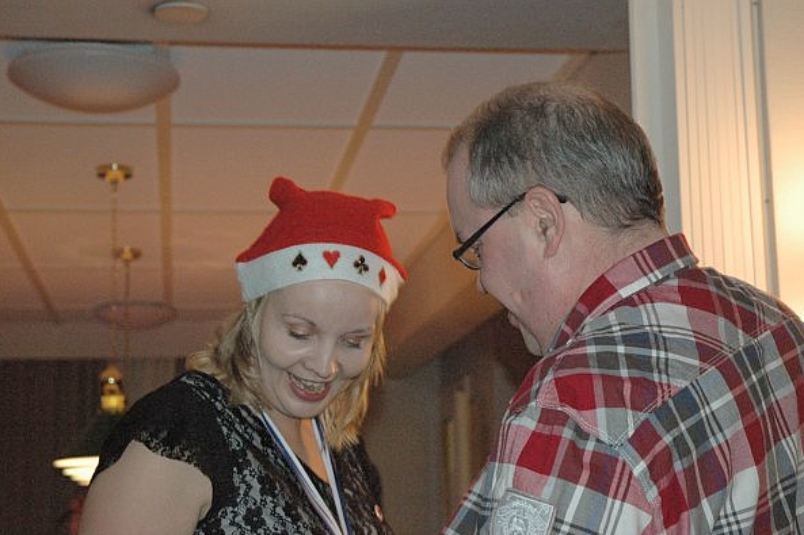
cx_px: 399
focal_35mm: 70
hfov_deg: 28.9
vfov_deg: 19.4
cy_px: 268
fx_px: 1563
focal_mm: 46
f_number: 5
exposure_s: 1/60
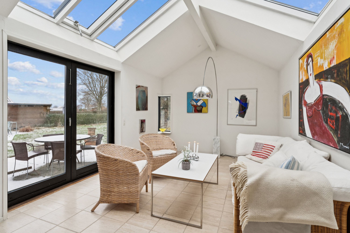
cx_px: 175
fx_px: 175
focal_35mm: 18
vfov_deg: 67.4
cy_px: 116
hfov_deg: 90.0
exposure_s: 1/40
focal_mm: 18
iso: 1250
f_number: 11
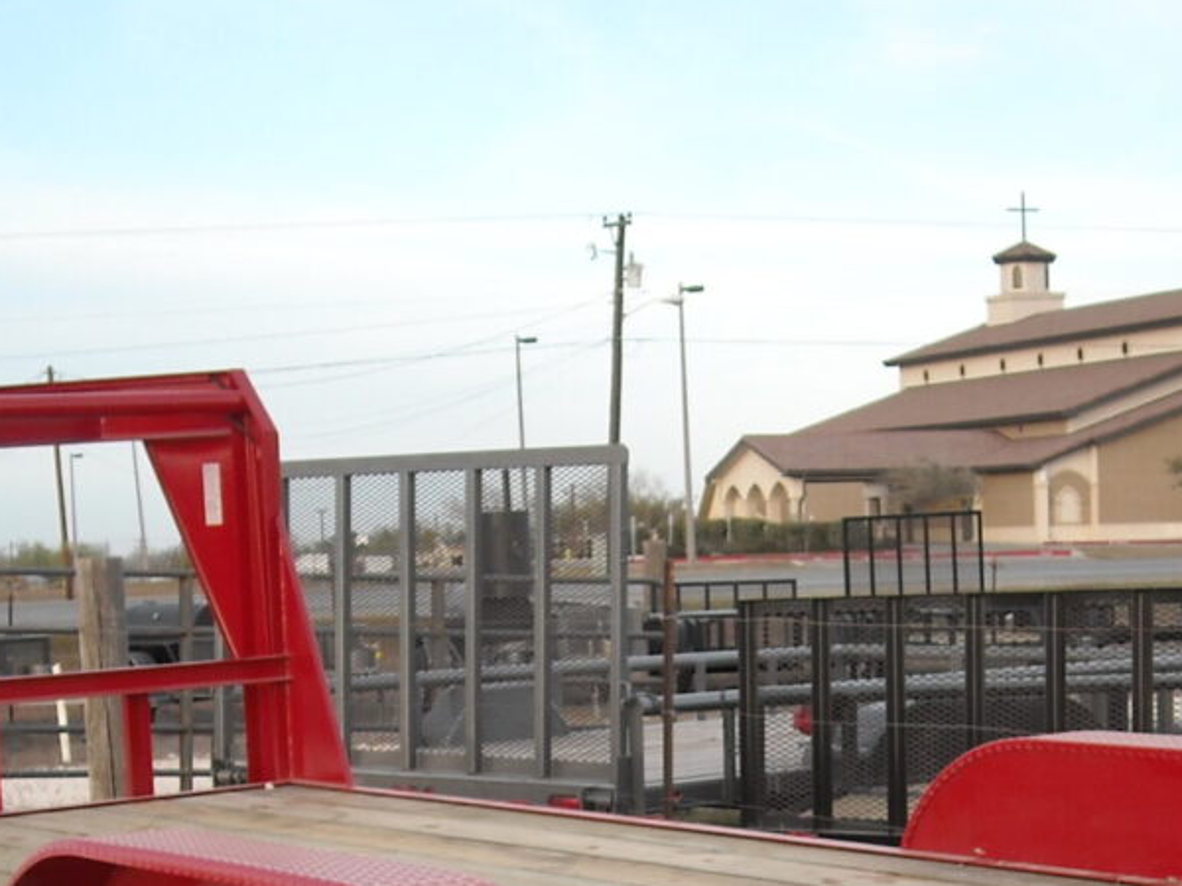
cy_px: 996
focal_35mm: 84
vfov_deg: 17.0
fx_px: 2868
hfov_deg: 23.3
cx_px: 652
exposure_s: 1/250
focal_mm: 5.7
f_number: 2.8
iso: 64
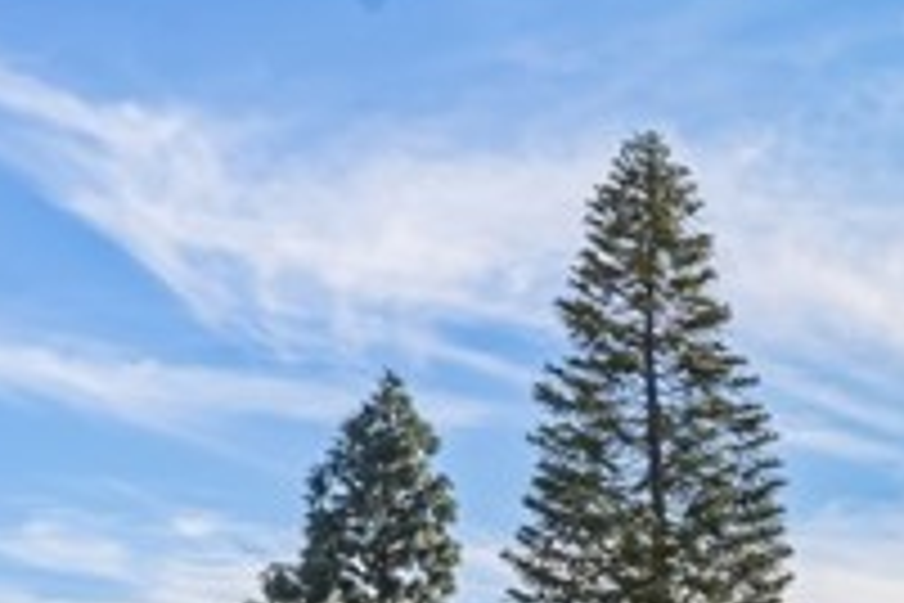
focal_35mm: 51
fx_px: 1281
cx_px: 1282
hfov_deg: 28.6
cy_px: 819
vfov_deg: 23.0
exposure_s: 1/8000
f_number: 9
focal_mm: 16
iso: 250
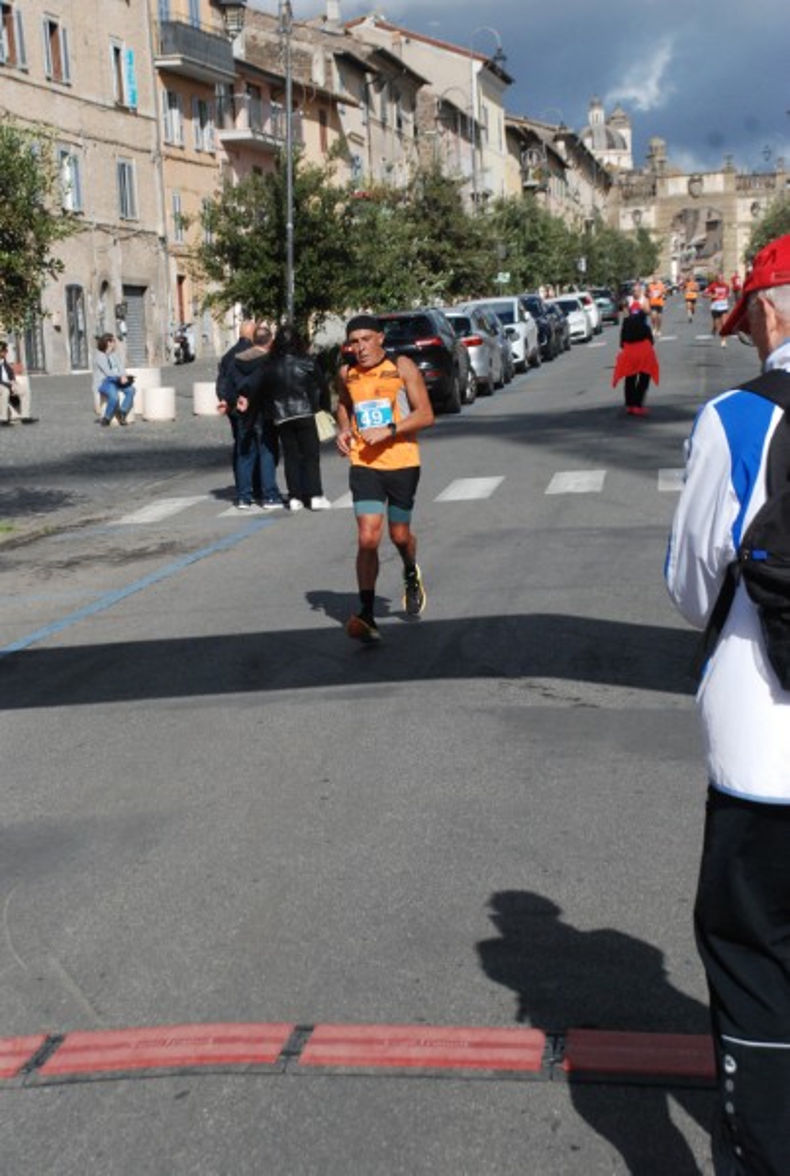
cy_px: 588
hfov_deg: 18.3
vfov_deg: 26.9
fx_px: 2456
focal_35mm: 75
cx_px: 395
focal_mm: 50
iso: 1000
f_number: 8
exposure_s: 1/2000
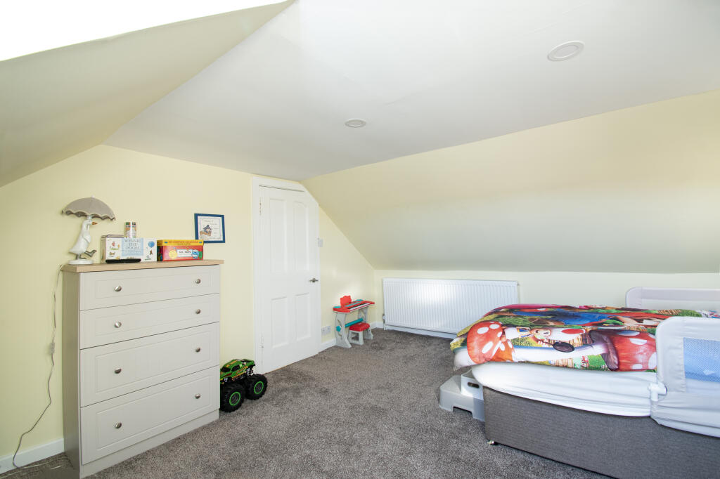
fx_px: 300
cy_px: 240
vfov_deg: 77.3
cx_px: 360
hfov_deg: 100.4
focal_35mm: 15
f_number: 9
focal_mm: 10
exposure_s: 1/5
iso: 320
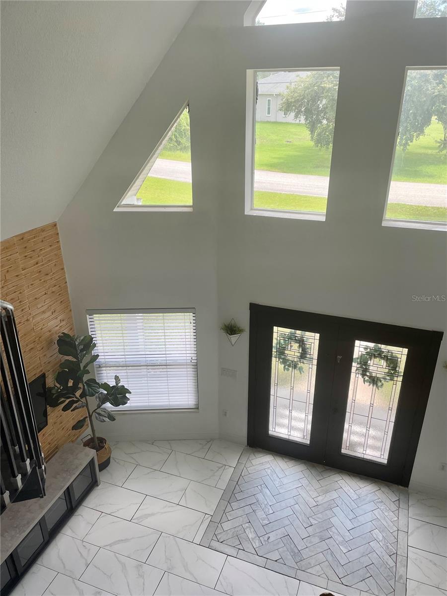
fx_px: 448
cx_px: 224
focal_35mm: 26
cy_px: 298
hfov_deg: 53.1
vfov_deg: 67.3
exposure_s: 1/190
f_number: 1.6
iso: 32
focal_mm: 4.2
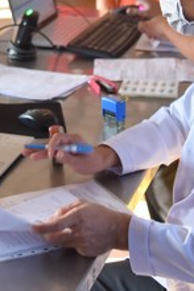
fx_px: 952
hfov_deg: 11.6
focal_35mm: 118
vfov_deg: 17.0
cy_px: 14
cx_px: 18
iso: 640
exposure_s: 1/60
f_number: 4
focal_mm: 40
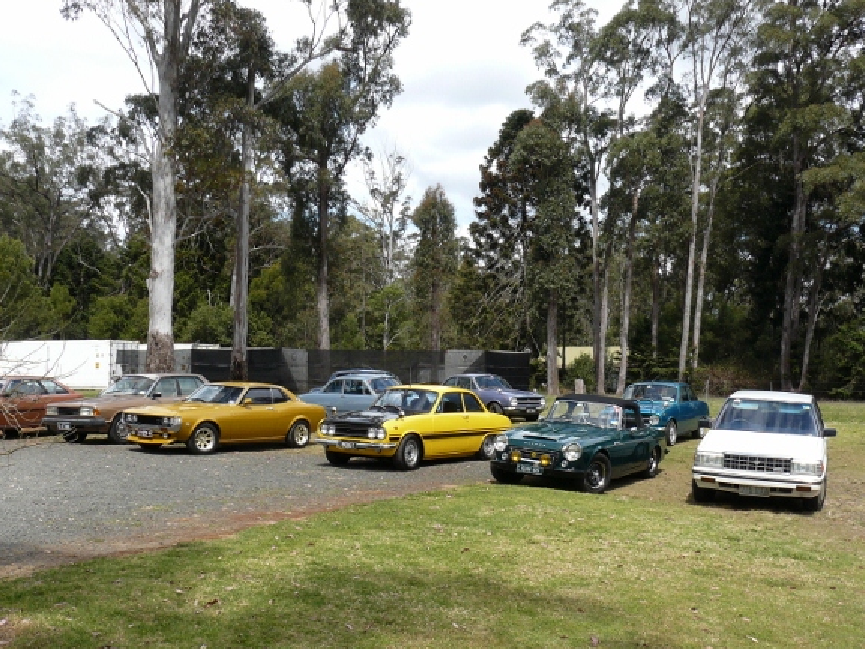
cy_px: 347
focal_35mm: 40
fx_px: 1000
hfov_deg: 46.8
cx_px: 449
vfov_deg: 35.9
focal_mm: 6
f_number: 5.6
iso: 100
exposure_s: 1/250
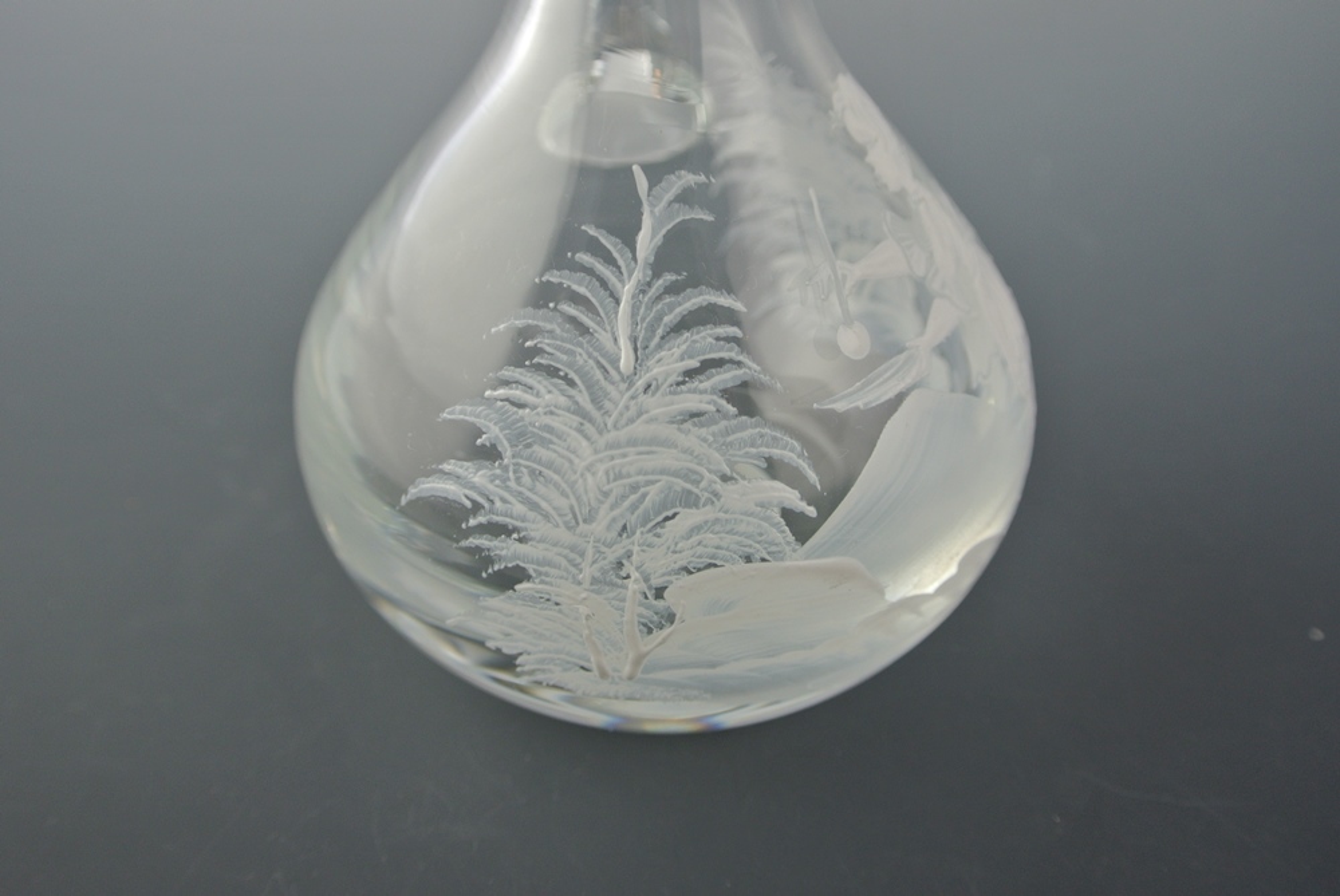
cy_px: 448
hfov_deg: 51.8
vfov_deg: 36.0
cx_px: 670
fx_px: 1379
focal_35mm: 37
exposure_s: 1/125
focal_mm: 14
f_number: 4
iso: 200
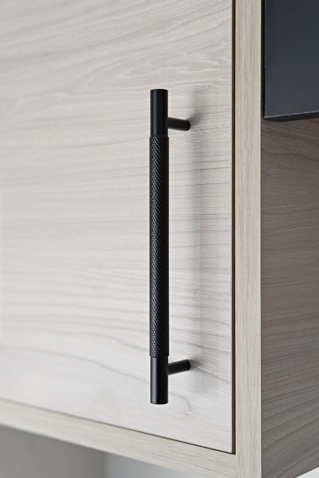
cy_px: 239
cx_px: 160
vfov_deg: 39.6
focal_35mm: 50
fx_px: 664
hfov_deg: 27.0
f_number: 3.5
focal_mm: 50
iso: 800
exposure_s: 1/60
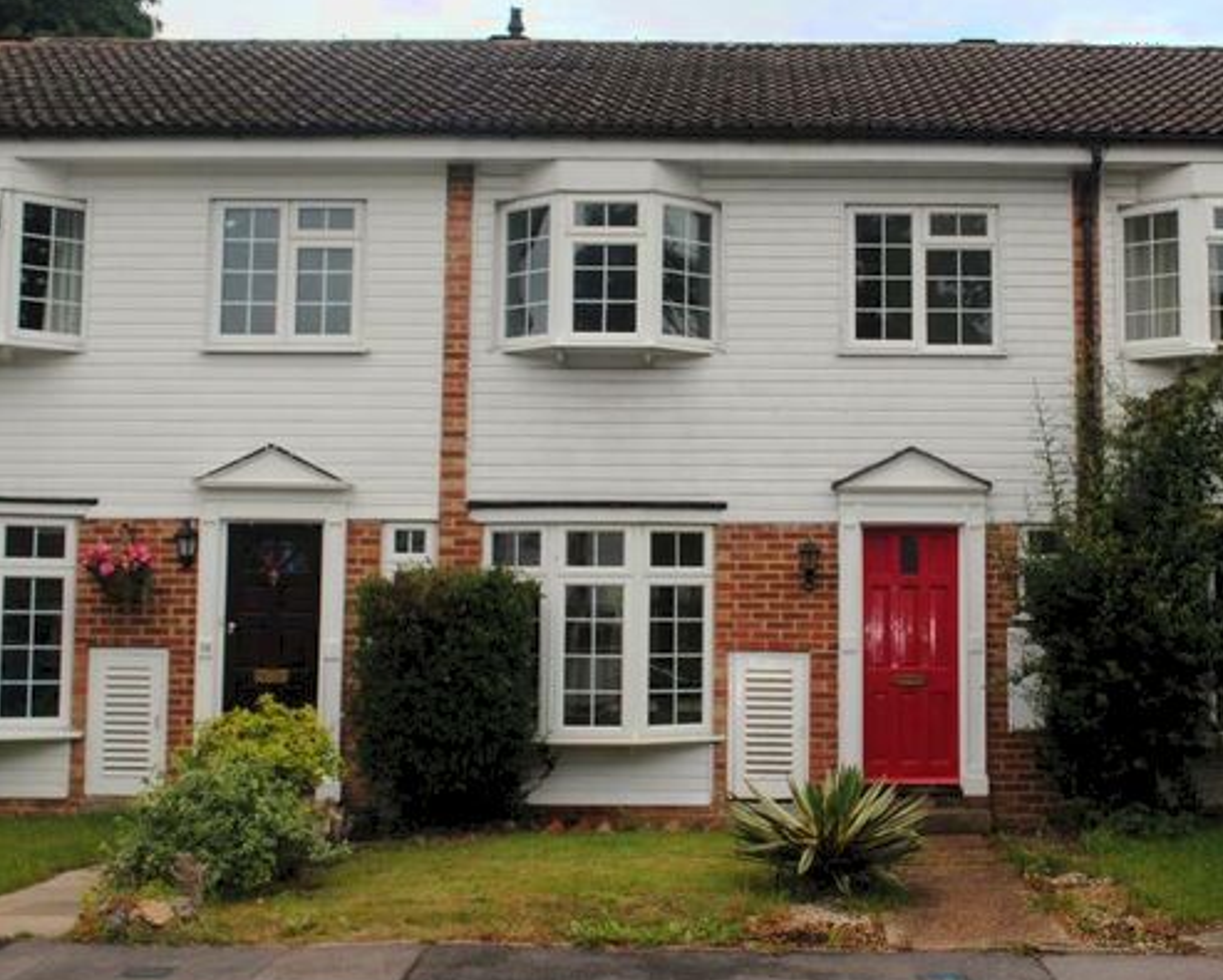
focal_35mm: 52
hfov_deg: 35.7
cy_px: 443
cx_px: 784
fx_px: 1883
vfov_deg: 29.1
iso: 100
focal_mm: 26
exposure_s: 1/200
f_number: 8
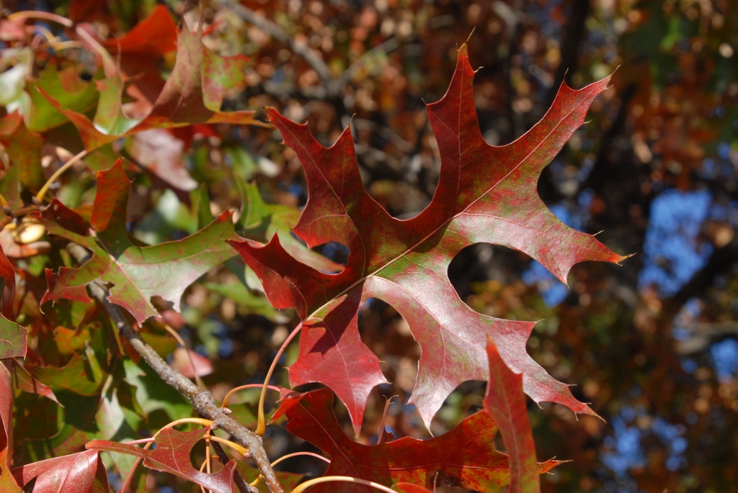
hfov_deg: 29.2
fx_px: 1416
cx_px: 369
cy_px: 246
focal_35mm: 69
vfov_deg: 19.8
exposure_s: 1/320
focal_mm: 46
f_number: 9
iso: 400
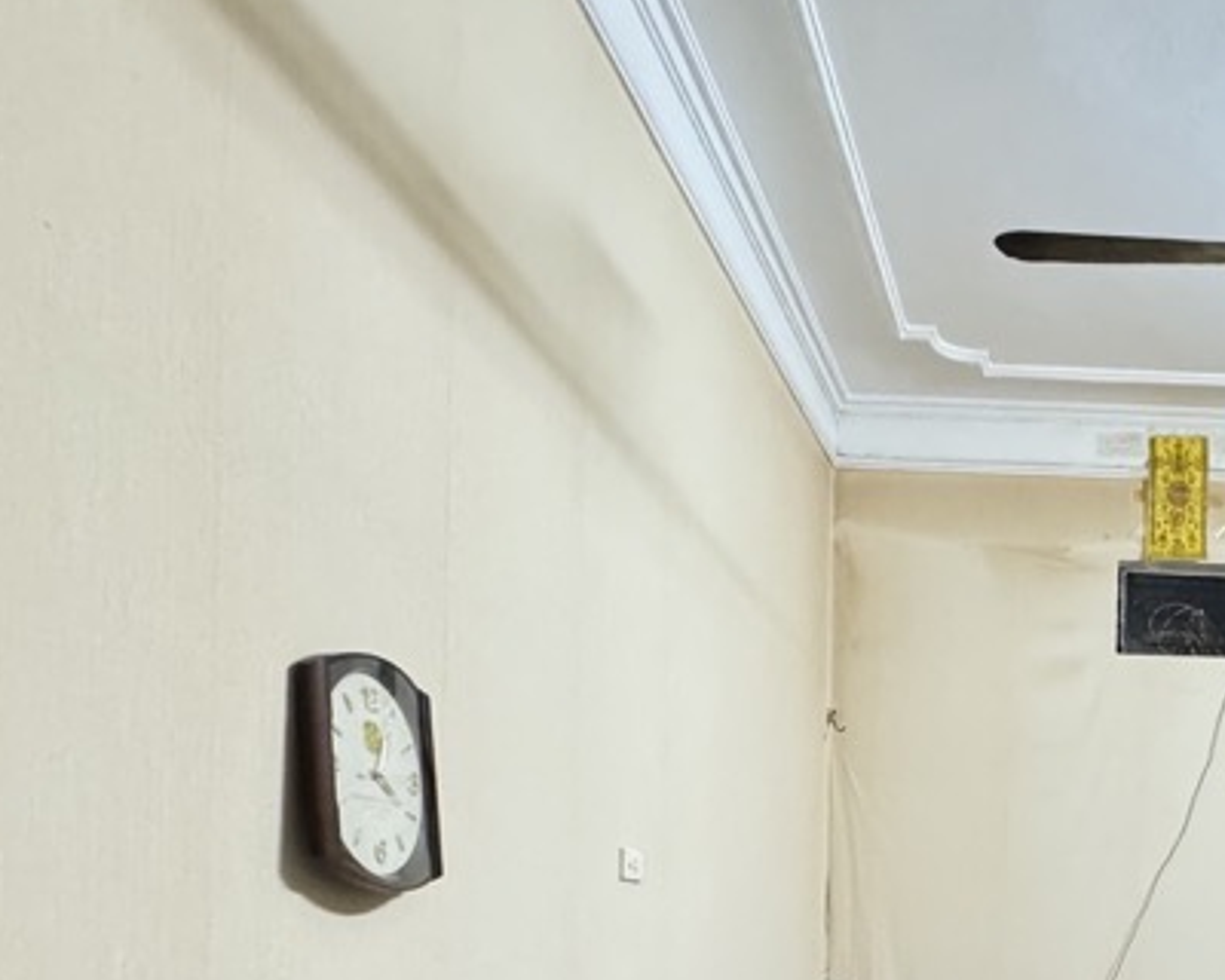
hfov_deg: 45.5
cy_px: 943
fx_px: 1269
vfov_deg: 38.3
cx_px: 1155
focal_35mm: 35
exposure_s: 1/60
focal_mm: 2.22
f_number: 2.2
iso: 1250
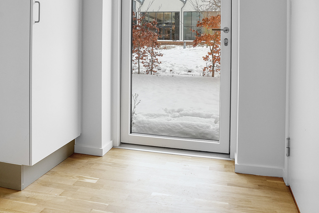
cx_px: 158
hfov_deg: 58.7
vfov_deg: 39.3
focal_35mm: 32
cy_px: 38
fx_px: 284
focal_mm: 19
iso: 500
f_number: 8
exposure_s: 1/13
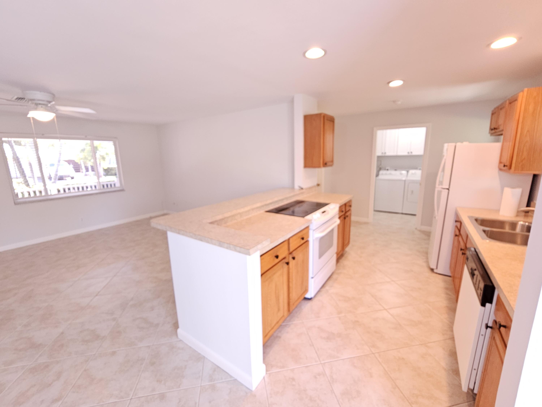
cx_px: 271
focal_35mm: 13
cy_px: 204
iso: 200
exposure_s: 1/53
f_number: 2.2
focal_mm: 2.2
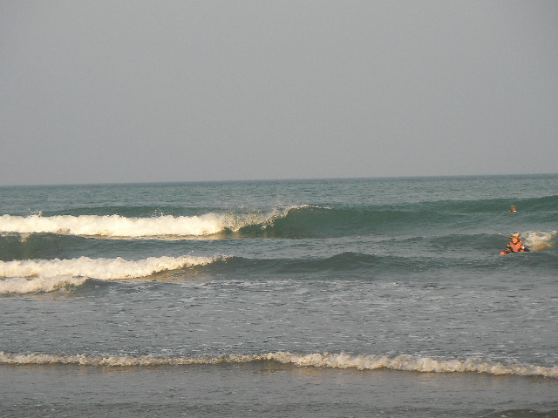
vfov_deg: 11.1
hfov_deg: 14.8
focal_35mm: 133
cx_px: 279
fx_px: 2144
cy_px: 209
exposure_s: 1/262
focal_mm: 22
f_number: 4.2
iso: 50
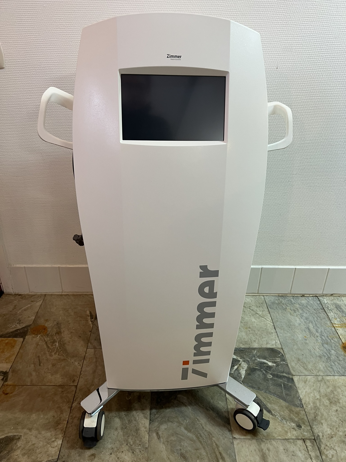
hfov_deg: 53.1
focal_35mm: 26
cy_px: 231
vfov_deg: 67.3
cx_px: 173
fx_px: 347
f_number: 1.5
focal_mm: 5.7
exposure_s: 1/50
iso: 125
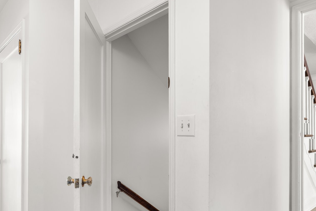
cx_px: 125
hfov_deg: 68.6
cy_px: 136
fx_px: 228
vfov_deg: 48.9
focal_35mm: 26
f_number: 8
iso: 500
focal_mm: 16
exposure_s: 1
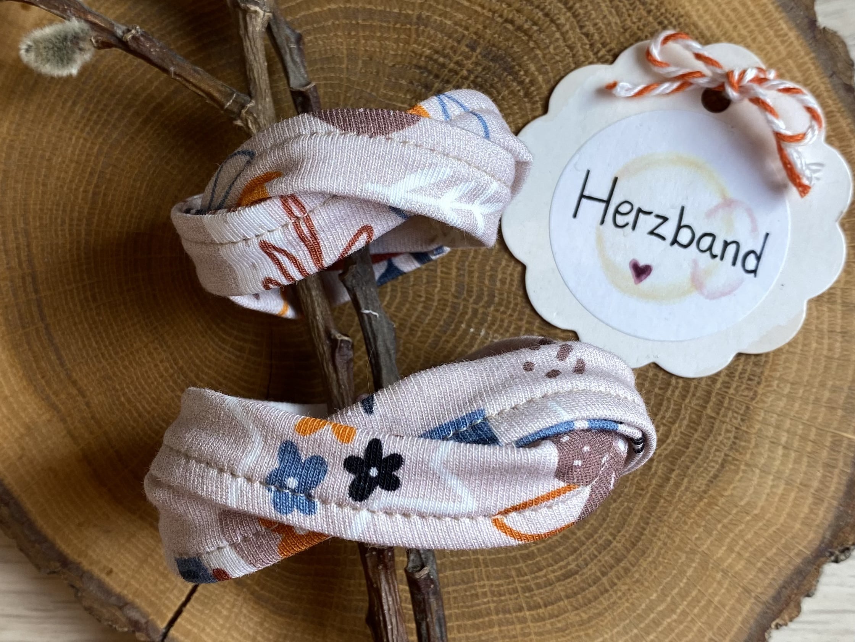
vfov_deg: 53.1
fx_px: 642
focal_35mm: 26
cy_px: 321
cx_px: 428
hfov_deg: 67.3
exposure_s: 1/100
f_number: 1.8
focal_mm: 4.25
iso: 32
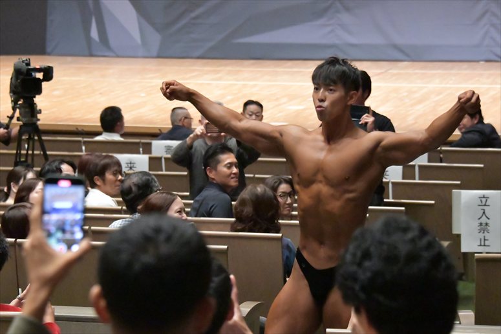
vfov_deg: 9.1
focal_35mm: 150
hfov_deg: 13.7
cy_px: 167
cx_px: 250
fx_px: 2087
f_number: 5.6
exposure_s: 1/400
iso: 22800
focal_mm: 100
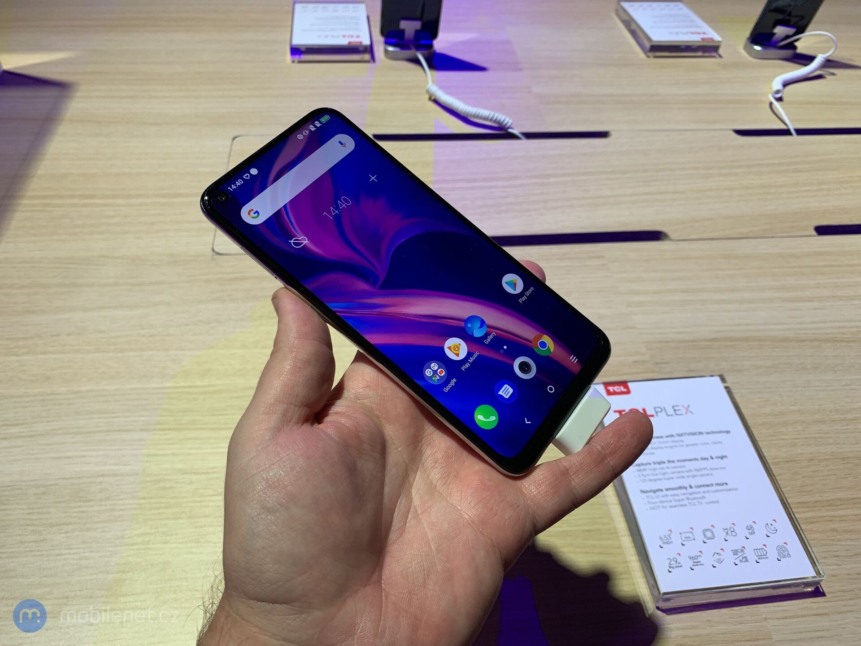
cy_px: 323
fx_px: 647
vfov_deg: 53.1
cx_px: 430
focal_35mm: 26
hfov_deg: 67.3
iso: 64
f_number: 1.8
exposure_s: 1/111
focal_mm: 4.25
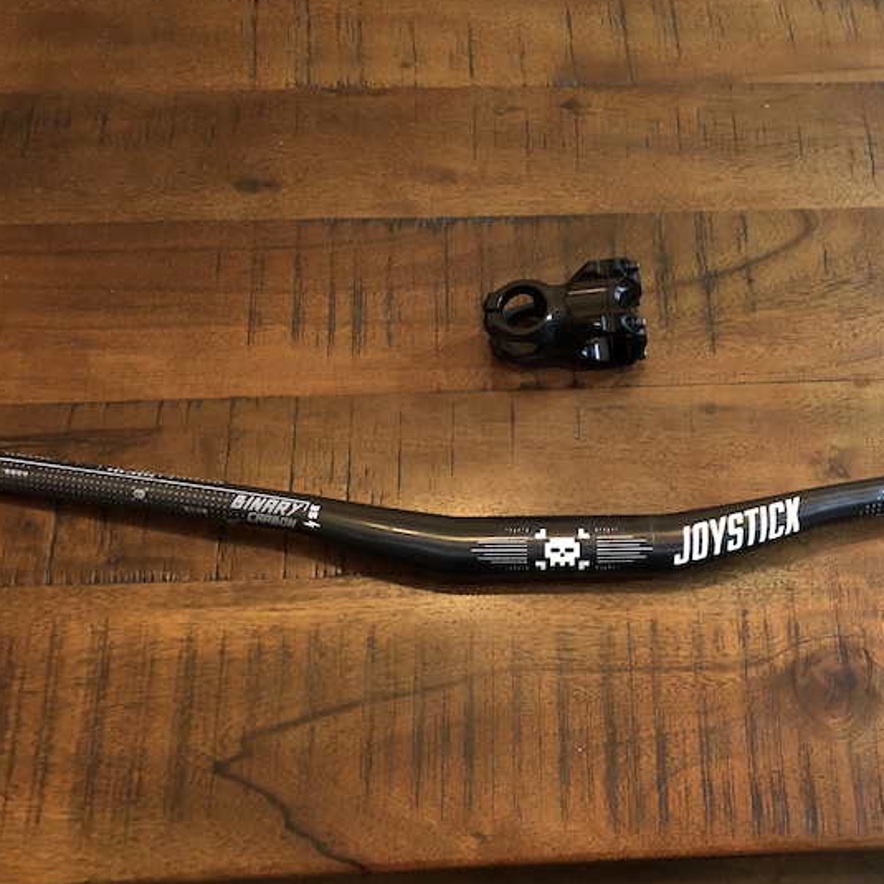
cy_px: 444
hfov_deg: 44.6
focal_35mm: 37
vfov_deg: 44.9
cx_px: 547
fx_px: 1069
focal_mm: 4
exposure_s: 1/4
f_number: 1.8
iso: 125
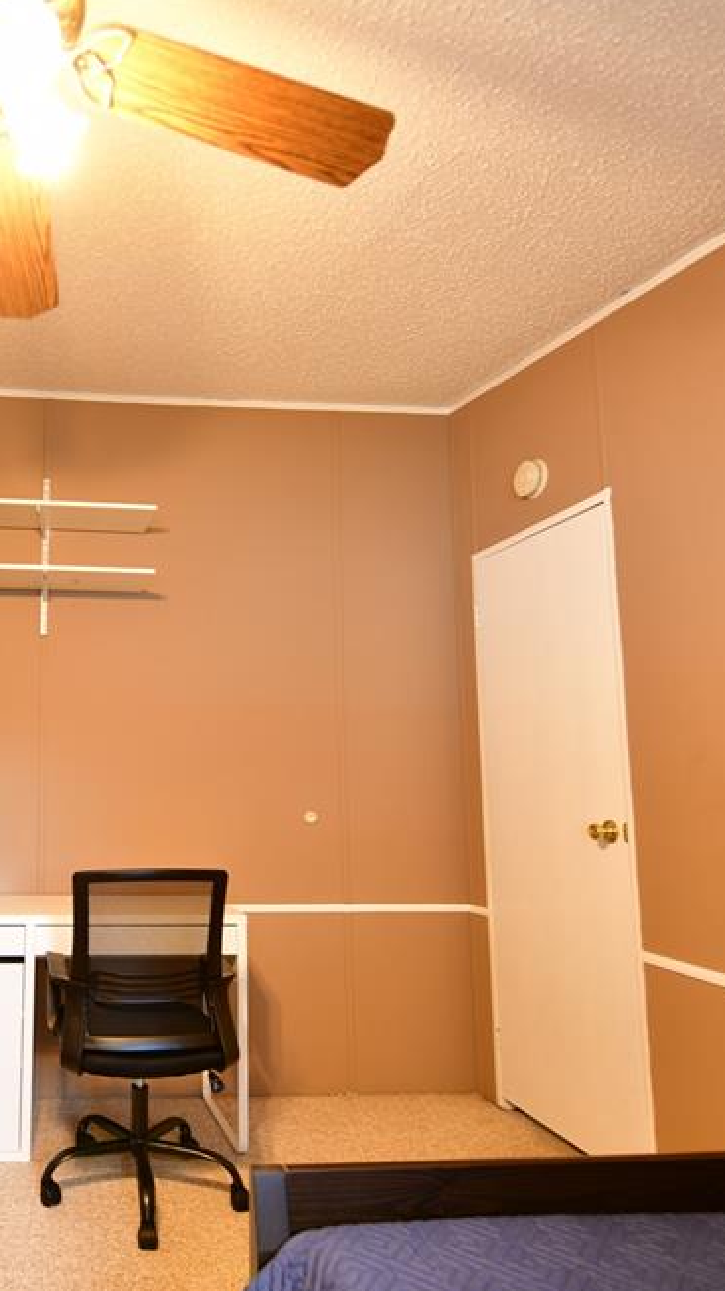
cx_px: 59
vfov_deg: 78.7
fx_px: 787
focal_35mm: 23
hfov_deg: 44.6
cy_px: 666
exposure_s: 1/8
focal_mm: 14
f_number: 2.8
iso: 100
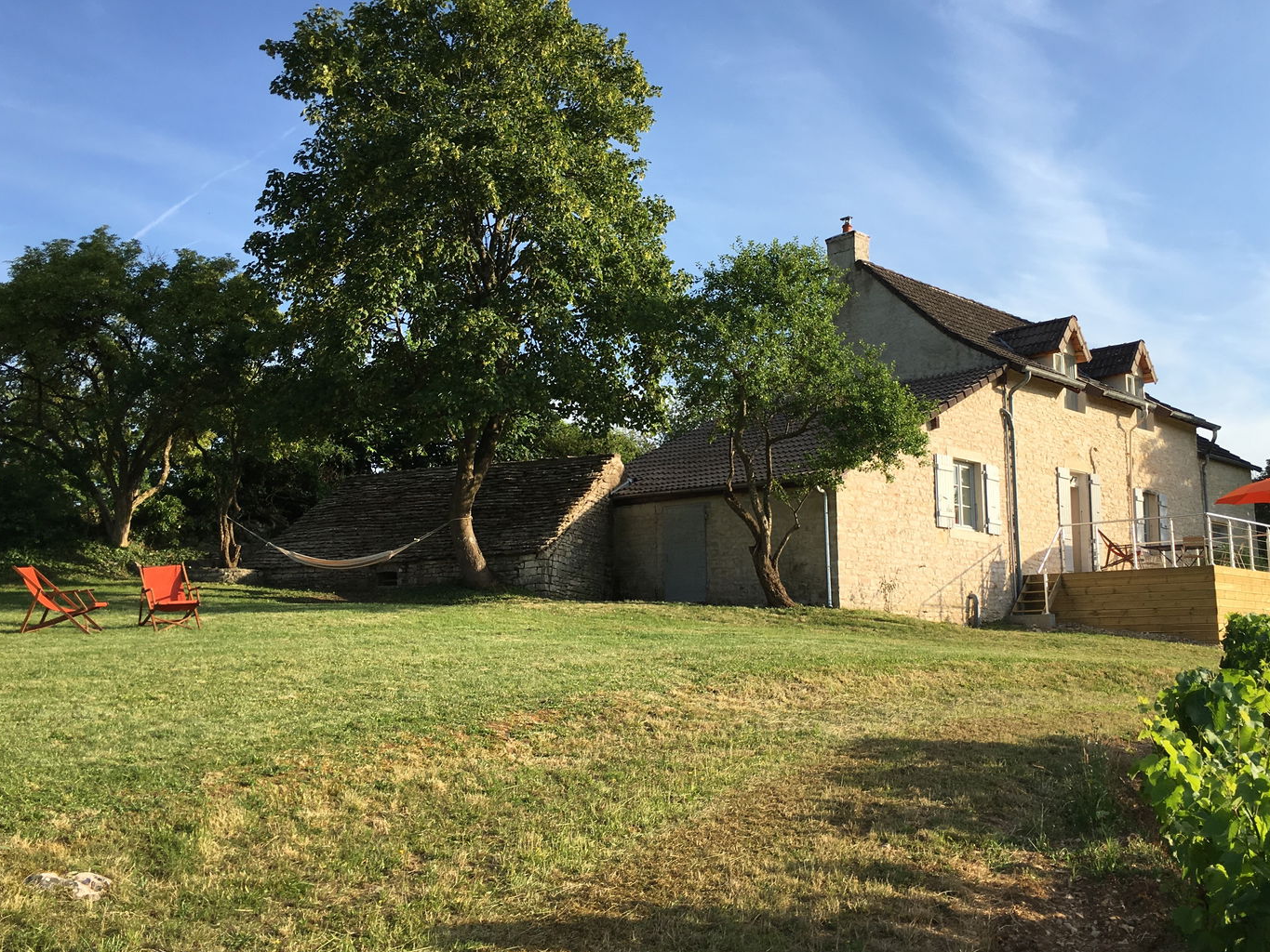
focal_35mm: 34
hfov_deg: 53.9
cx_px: 690
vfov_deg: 41.8
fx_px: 1248
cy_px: 430
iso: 25
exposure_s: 1/999
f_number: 2.2
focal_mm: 4.15
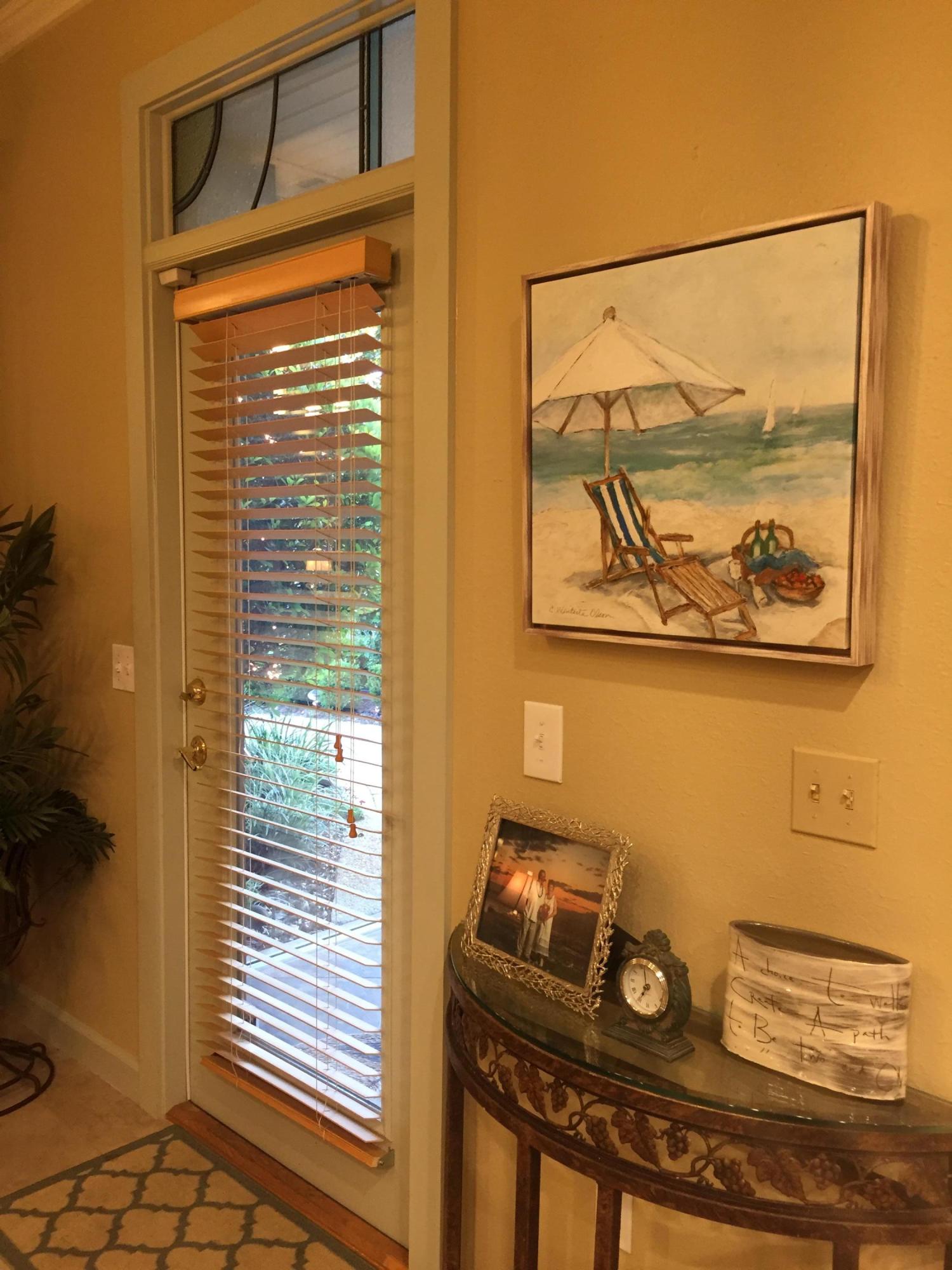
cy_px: 635
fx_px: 1063
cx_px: 476
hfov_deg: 48.2
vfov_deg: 61.7
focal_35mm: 29
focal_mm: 4.15
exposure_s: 1/33
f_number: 2.2
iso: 160
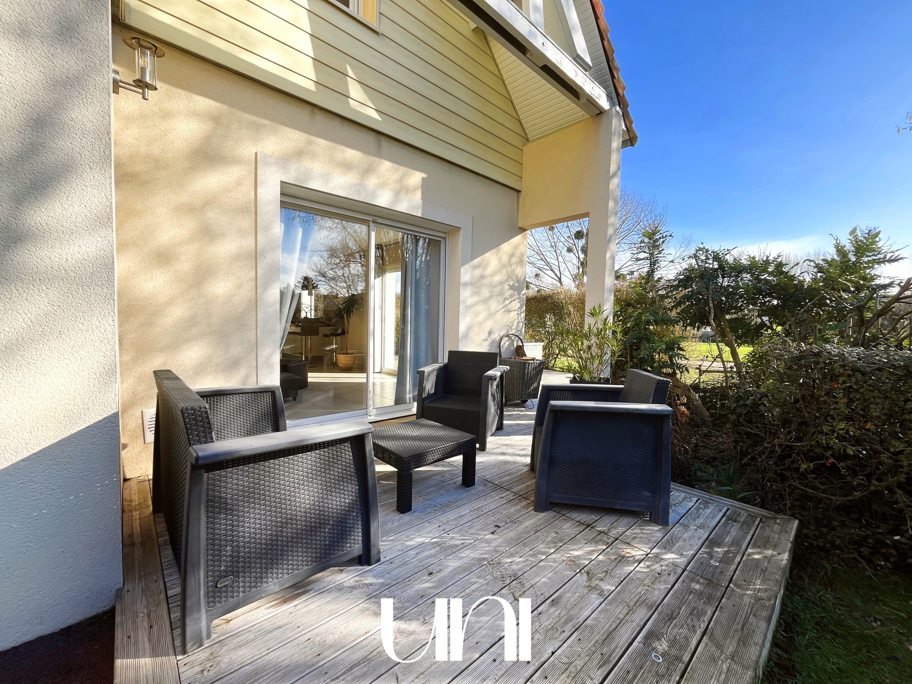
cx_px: 456
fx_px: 369
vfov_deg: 85.7
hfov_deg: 102.1
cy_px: 342
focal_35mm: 14
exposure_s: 1/334
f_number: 2.4
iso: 32
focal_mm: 1.54
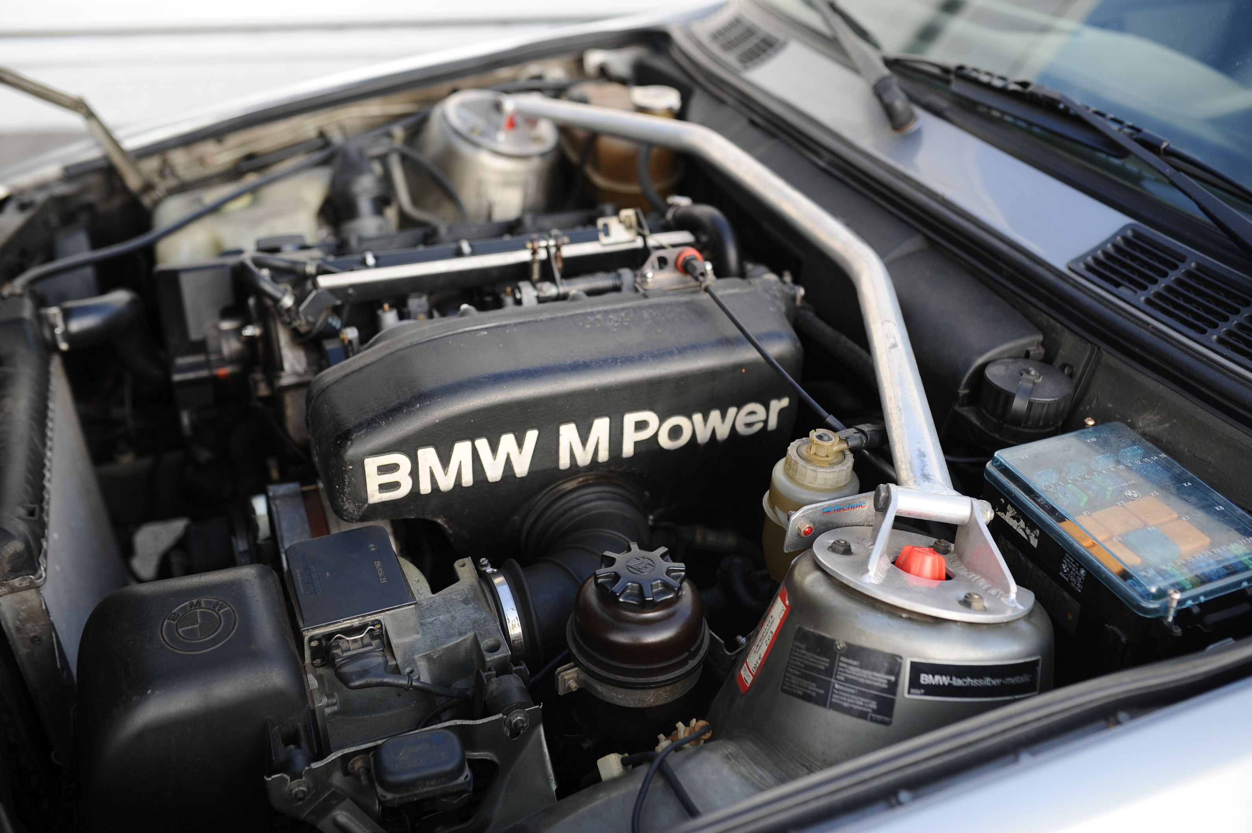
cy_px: 416
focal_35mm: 35
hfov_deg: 54.5
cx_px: 626
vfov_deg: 37.8
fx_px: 1217
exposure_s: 1/1000
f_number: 3.2
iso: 320
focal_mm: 35
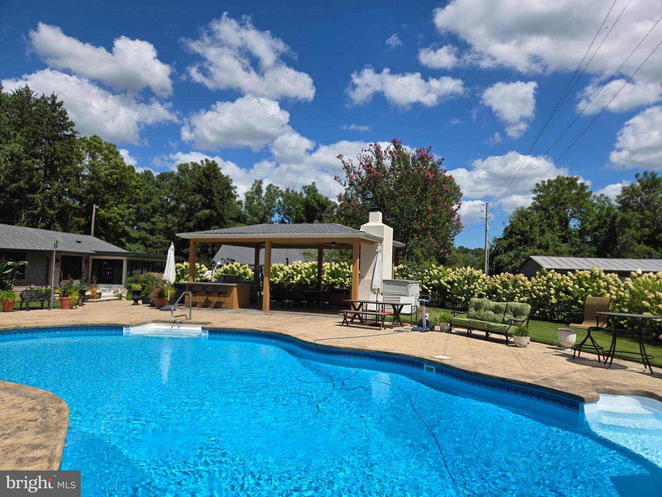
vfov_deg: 58.9
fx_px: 440
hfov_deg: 73.9
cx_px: 331
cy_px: 248
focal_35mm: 23
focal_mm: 5.4
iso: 25
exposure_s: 1/3059
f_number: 1.8
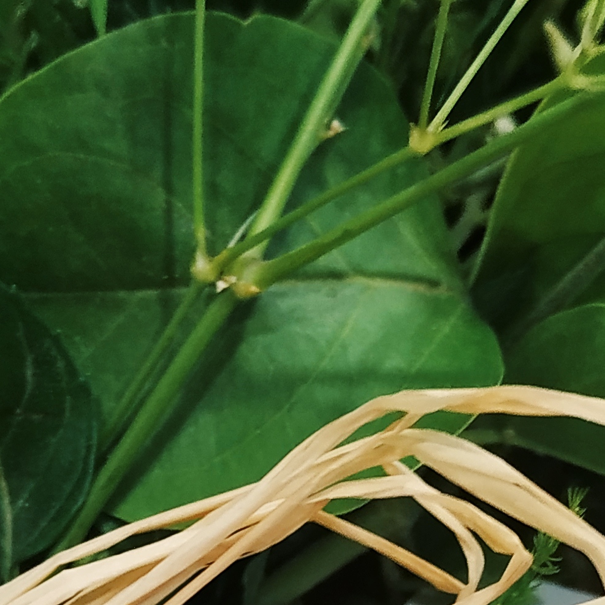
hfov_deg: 20.2
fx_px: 1701
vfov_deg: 19.6
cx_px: 348
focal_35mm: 86
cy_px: 612
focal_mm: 3.94
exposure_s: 1/25
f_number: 1.9
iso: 250
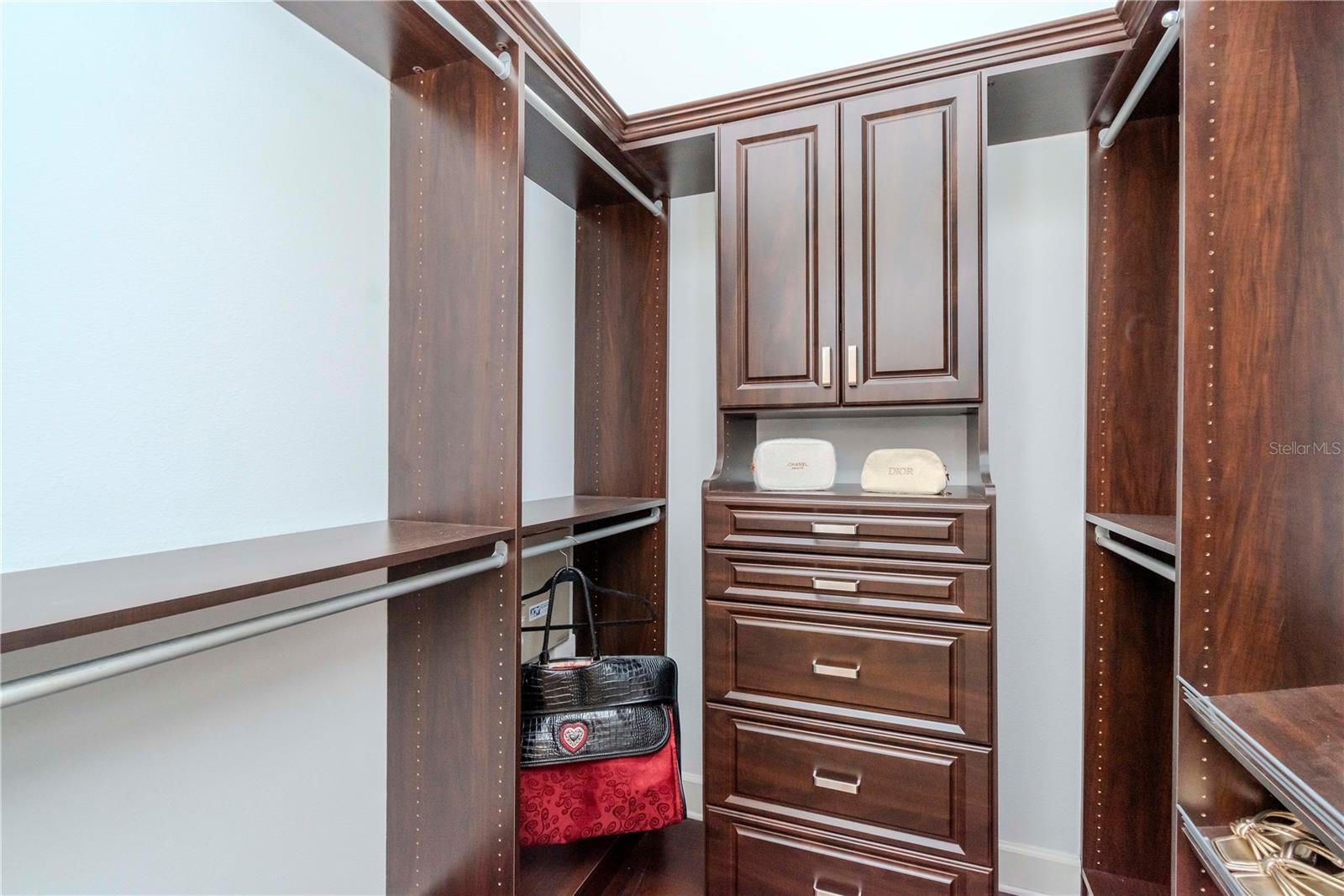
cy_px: 448
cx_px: 672
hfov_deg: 100.4
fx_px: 560
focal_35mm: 15
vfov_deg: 77.3
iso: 500
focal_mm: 10
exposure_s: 1/125
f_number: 9
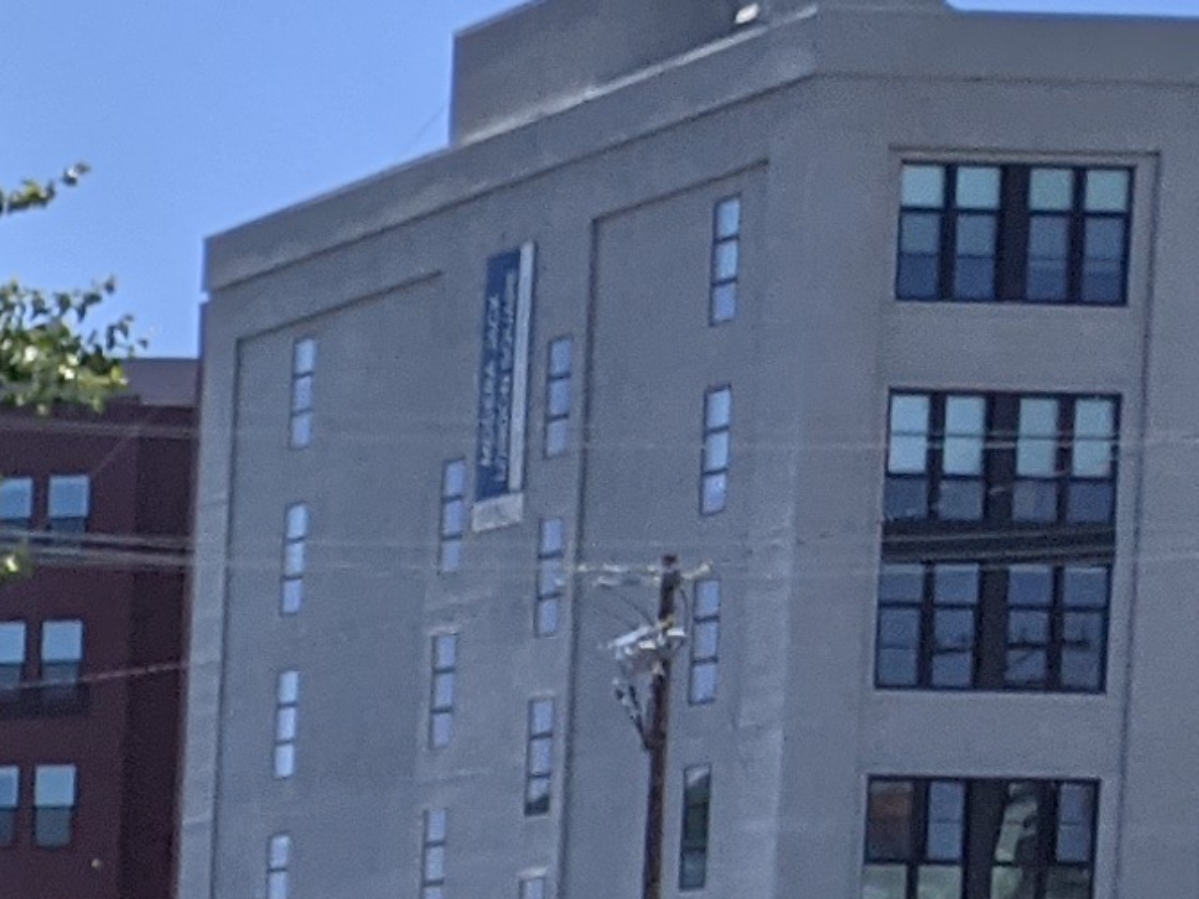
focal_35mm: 163
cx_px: -2245
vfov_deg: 8.6
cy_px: 1794
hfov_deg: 9.7
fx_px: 5646
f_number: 1.8
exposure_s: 1/2933
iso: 49
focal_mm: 4.44
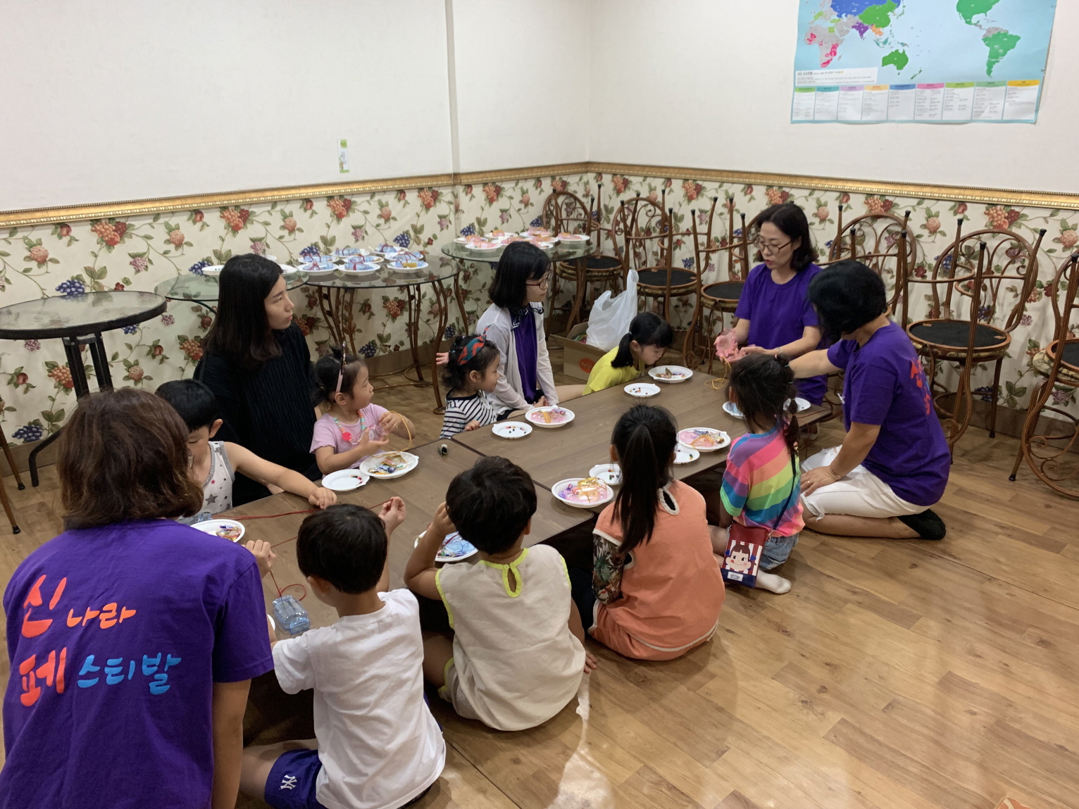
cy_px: 404
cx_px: 540
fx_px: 810
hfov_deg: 67.3
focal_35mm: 26
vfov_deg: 53.1
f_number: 1.8
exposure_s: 1/60
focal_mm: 4.25
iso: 250
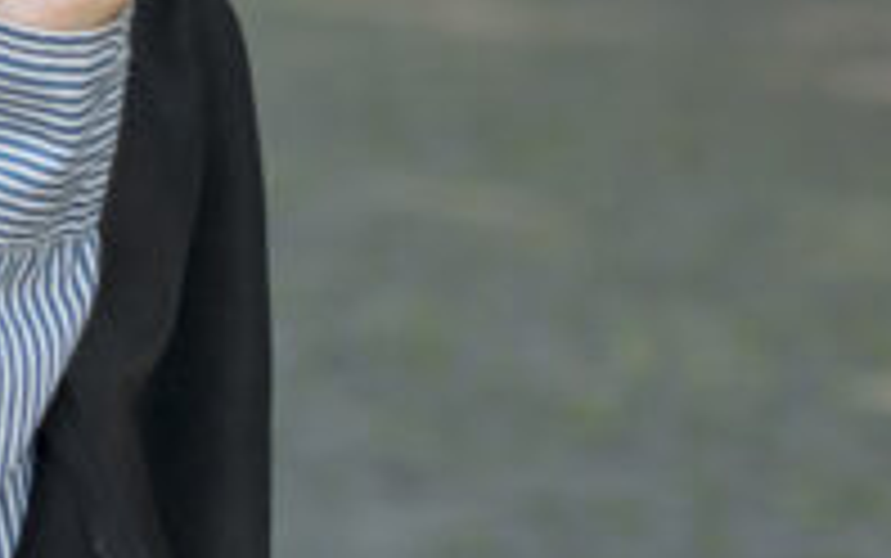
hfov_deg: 7.4
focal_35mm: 264
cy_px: -268
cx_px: -1287
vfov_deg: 4.9
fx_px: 6414
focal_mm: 50
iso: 250
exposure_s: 1/160
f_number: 3.5
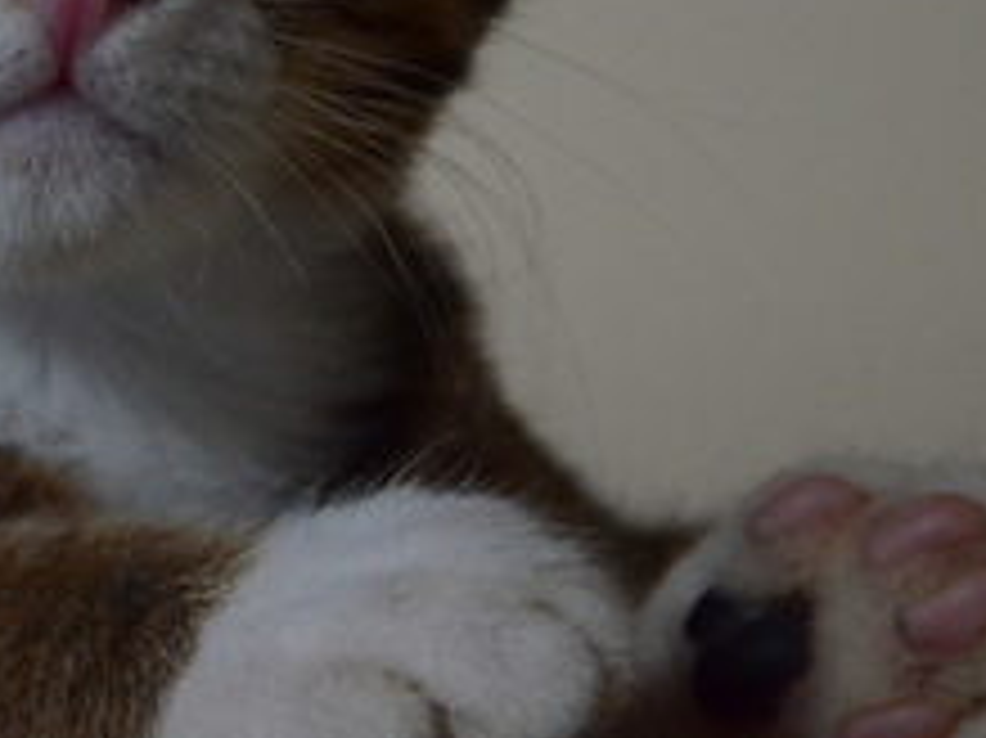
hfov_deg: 8.6
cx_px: 77
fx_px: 6519
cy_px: -65
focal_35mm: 229
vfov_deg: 6.5
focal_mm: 58
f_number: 5
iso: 4000
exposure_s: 1/60
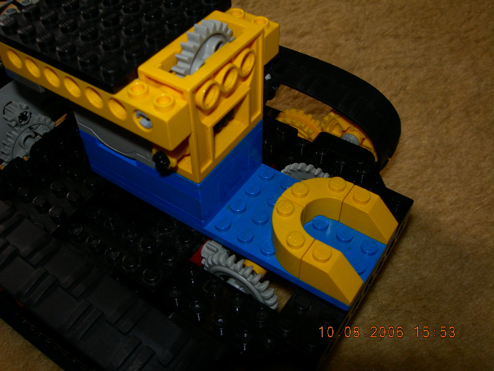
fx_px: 542
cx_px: 247
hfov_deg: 49.0
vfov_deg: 37.7
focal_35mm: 38
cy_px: 186
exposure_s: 1/60.1
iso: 50
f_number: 4.8
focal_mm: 7.8
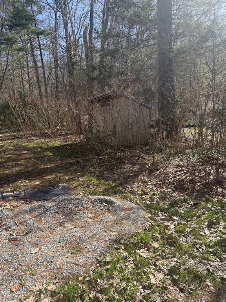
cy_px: 151
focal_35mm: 24
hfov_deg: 56.8
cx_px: 113
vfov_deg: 71.6
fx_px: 209
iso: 80
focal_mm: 6.76
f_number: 1.78
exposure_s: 1/1522
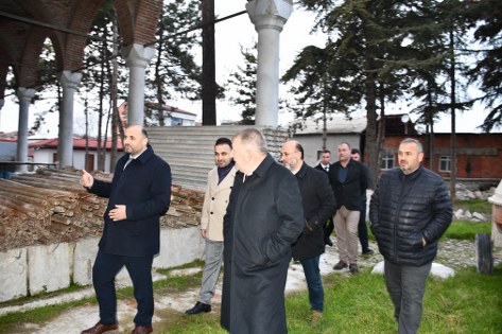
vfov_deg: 47.9
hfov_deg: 67.4
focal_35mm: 27
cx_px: 251
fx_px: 376
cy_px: 167
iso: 250
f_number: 3.5
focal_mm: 18
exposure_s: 1/60
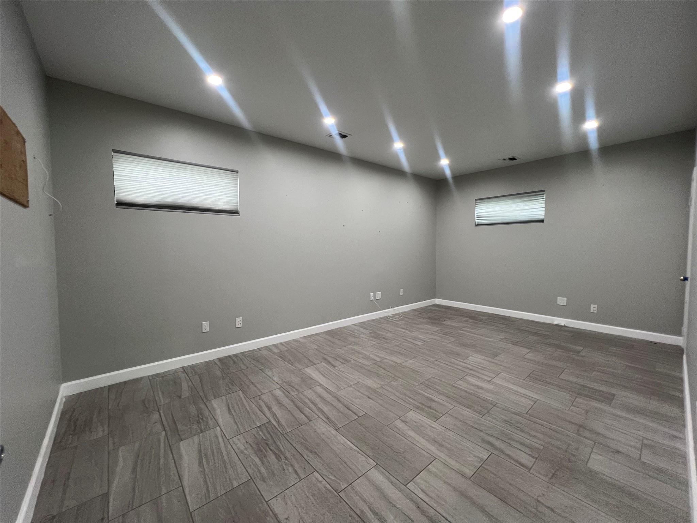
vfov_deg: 89.9
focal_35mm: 13
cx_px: 348
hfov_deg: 106.2
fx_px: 262
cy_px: 262
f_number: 1.8
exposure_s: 1/120
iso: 200
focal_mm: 1.57
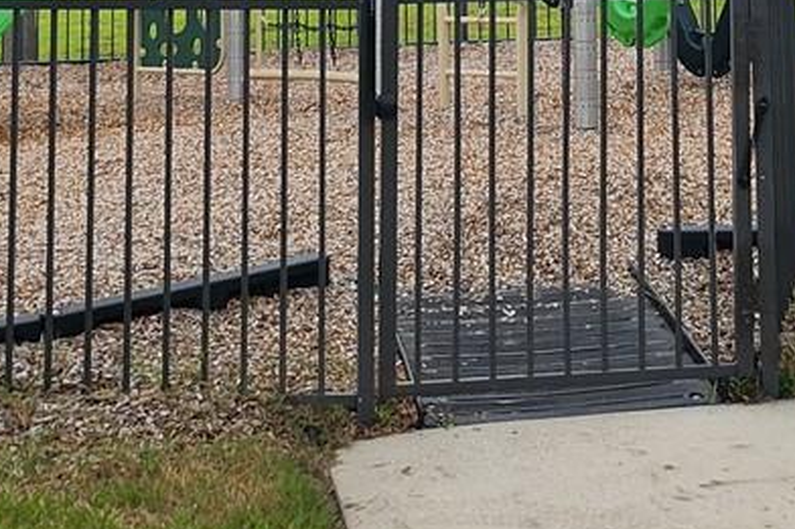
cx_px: 586
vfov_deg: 12.4
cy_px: -399
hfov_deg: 19.9
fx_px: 2251
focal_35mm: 102
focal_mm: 5
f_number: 1.8
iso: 50
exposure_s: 1/1584
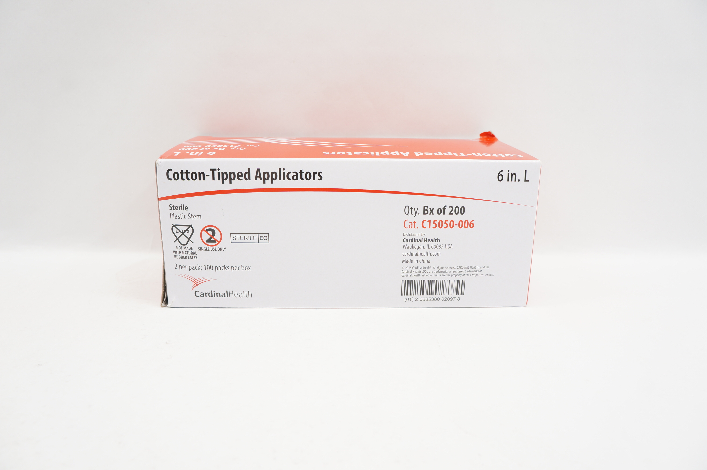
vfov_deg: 47.8
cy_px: 235
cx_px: 354
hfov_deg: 67.4
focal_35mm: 27
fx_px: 530
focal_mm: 18
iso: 200
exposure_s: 1/25
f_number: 6.3
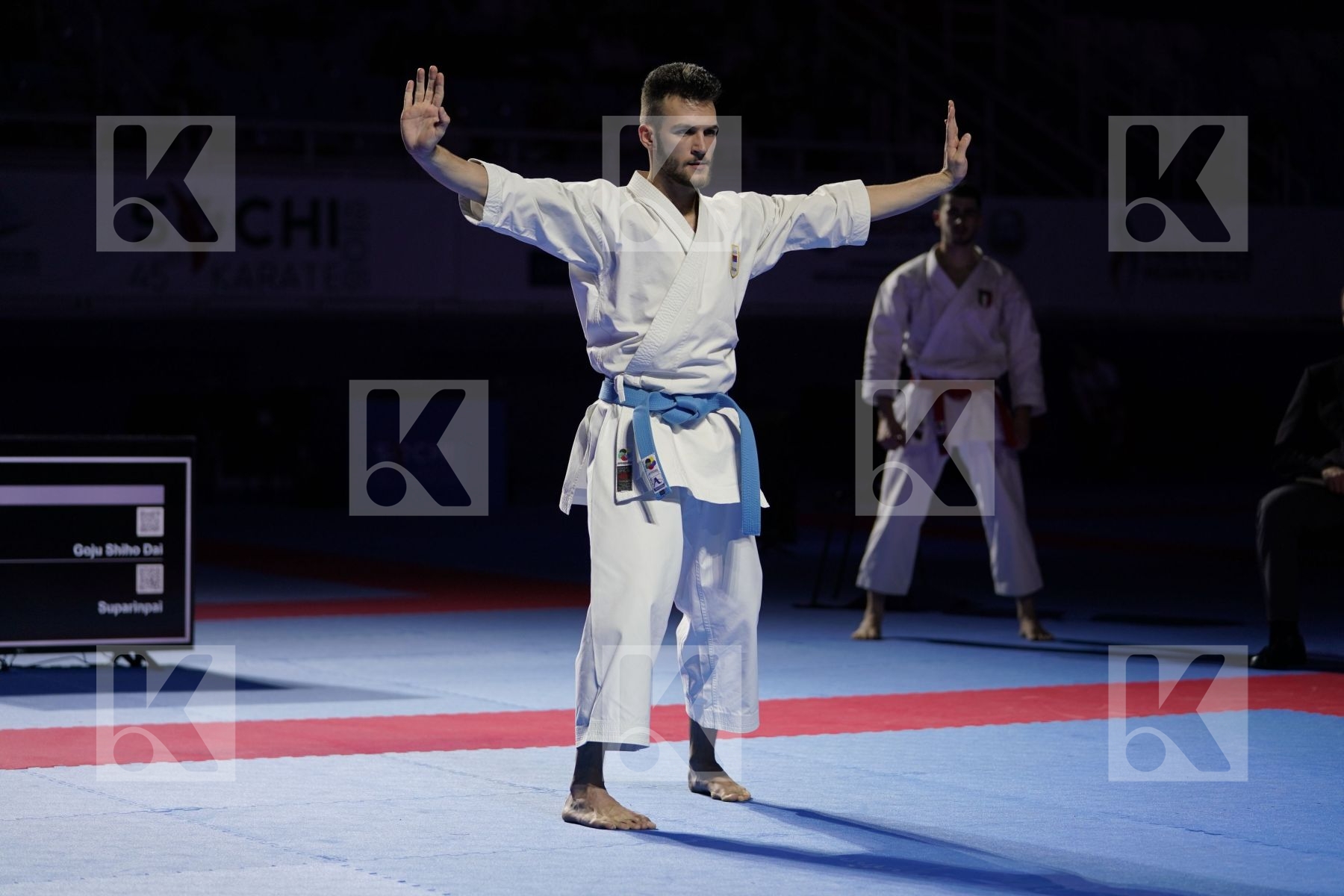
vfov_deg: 13.7
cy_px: 448
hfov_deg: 20.4
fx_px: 3733
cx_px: 672
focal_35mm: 100
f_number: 2.8
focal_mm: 100
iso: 500
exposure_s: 1/500
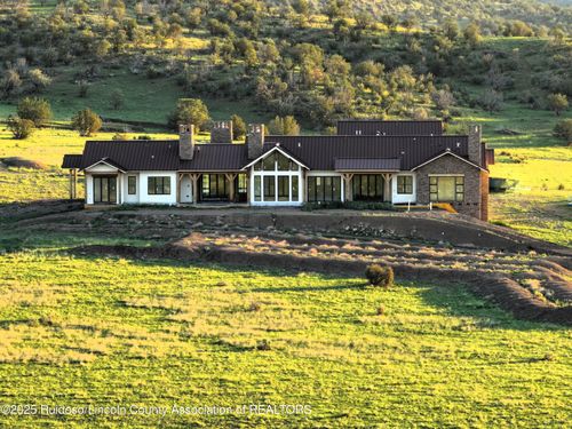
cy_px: 214
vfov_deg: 8.9
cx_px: 286
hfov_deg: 11.9
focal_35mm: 166
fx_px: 2743
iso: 100
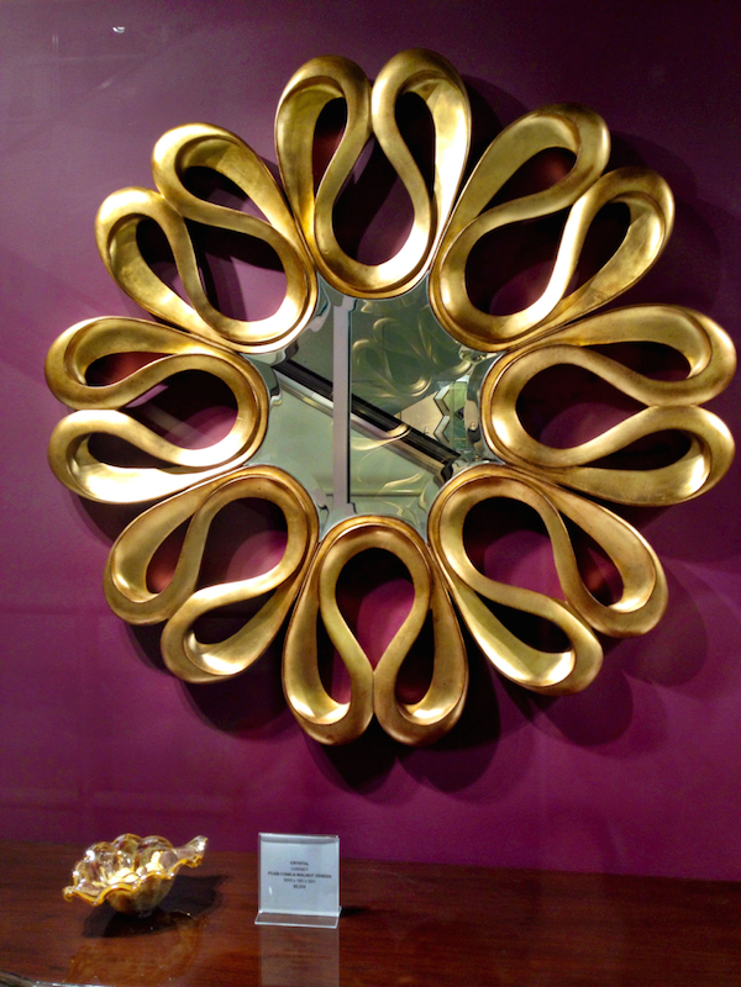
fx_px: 999
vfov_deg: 52.6
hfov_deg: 40.7
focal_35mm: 35
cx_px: 370
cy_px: 494
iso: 100
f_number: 2.4
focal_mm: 4.28
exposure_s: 1/20
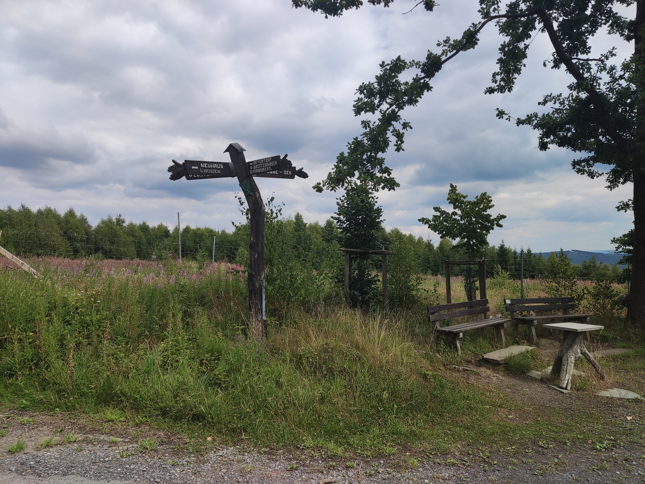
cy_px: 242
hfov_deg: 69.4
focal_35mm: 25
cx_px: 322
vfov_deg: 54.9
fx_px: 466
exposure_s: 1/1731
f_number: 1.79
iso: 50
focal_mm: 4.71
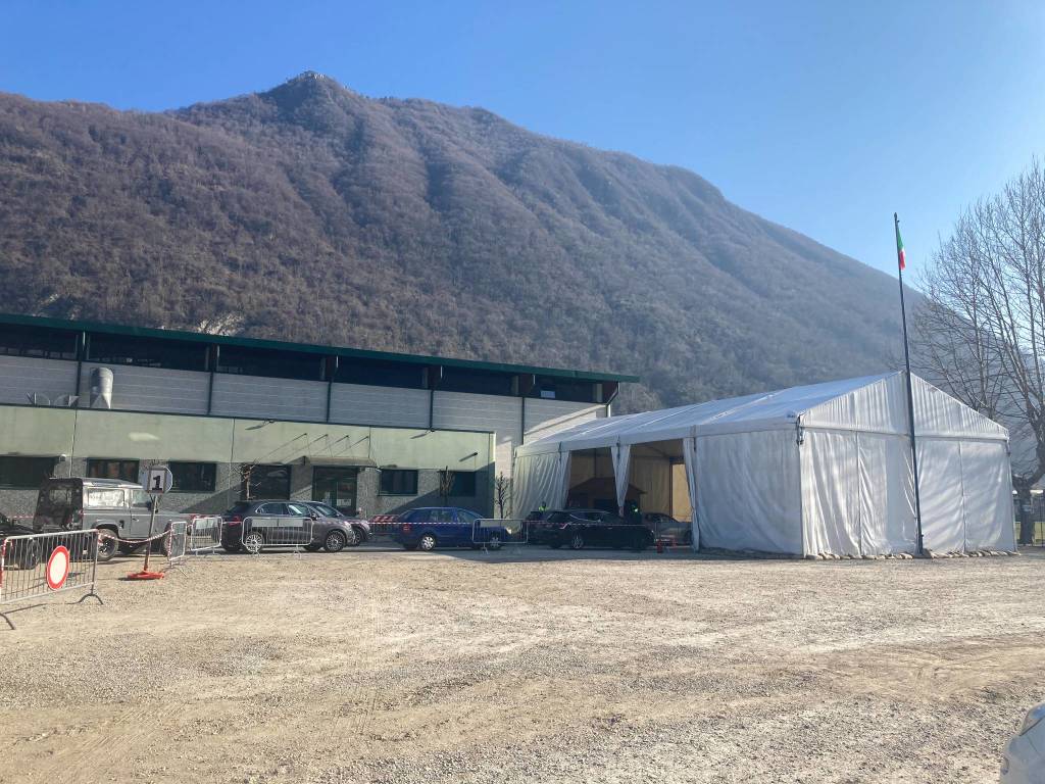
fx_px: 845
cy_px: 392
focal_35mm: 28
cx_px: 522
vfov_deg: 49.7
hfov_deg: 63.4
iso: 20
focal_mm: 3.99
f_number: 1.8
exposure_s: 1/1548
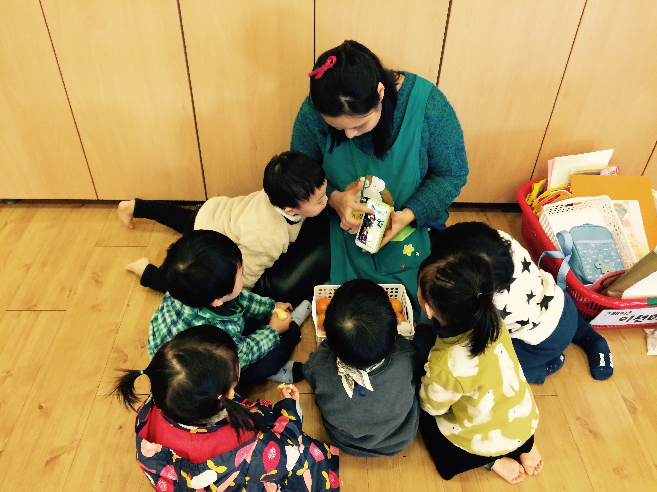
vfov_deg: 48.2
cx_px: 328
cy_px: 246
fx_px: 550
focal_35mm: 29
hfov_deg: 61.7
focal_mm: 4.15
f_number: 2.2
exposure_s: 1/30
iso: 250
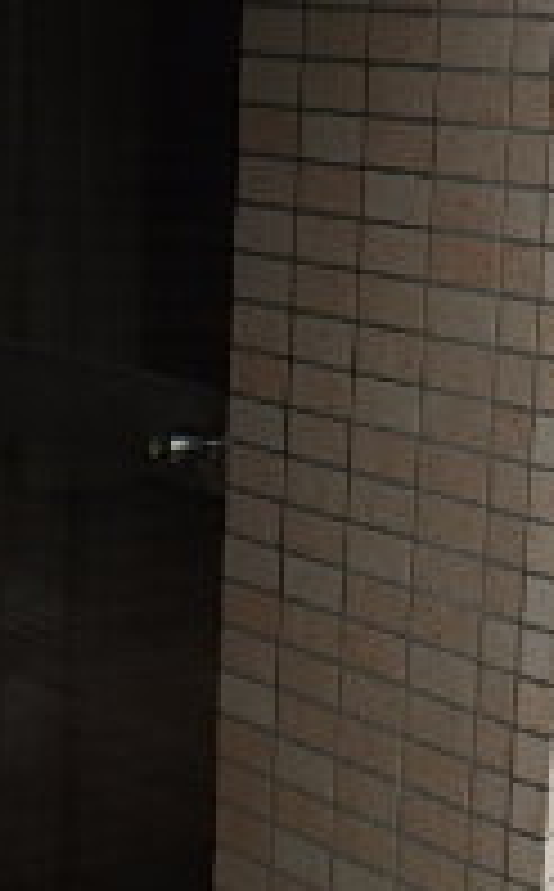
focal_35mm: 79
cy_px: 576
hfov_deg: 15.2
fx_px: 1917
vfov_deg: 26.1
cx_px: 838
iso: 125
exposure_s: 1/500
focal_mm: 4
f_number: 3.8
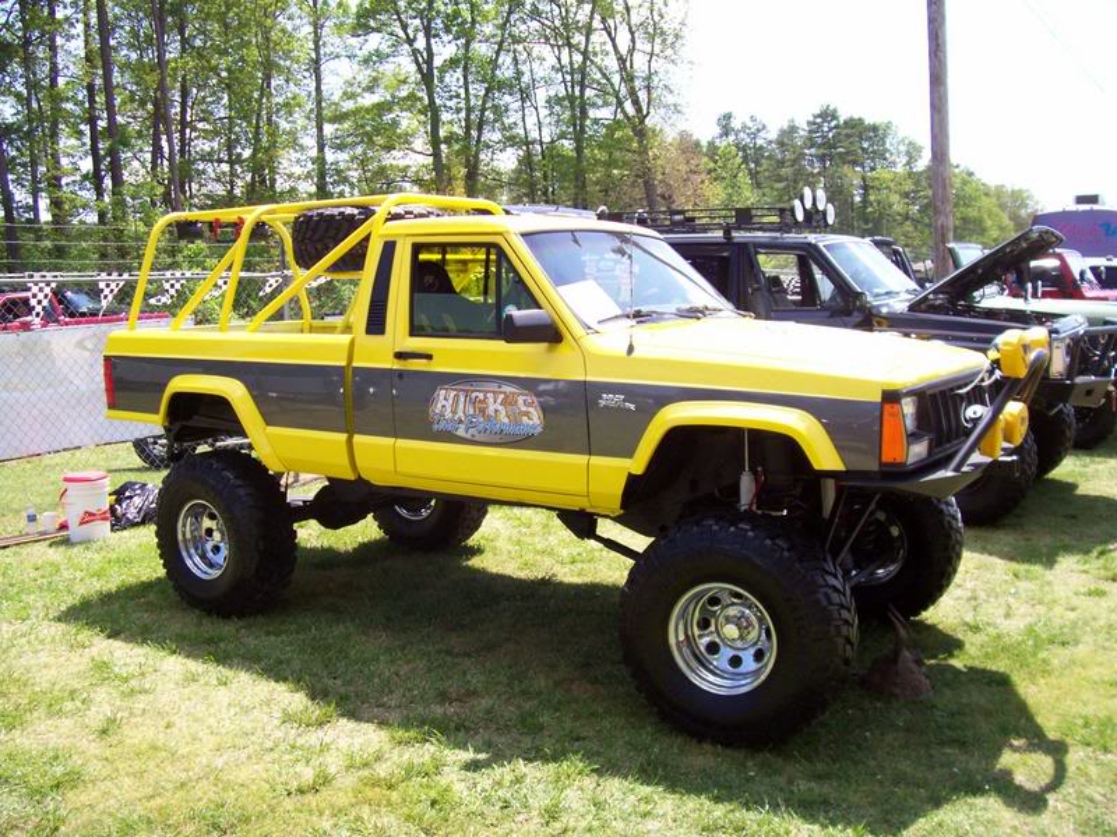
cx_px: 558
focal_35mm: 34
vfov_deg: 41.8
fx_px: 1097
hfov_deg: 54.0
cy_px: 418
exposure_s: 1/566
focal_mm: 5.6
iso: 80
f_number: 2.7
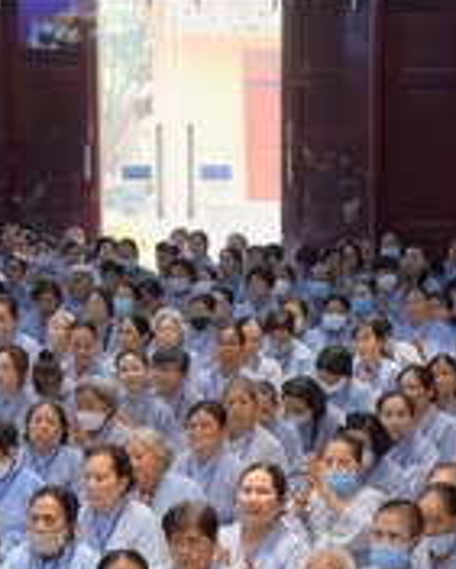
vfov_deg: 11.4
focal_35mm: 166
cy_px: 679
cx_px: 260
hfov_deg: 9.3
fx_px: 2798
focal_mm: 48
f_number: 5
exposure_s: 1/125
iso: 1250
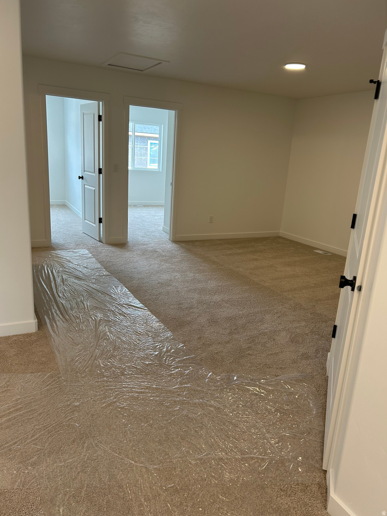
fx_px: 388
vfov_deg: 67.3
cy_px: 258
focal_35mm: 26
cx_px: 194
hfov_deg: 53.1
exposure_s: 1/120
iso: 64
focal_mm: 5.7
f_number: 1.5
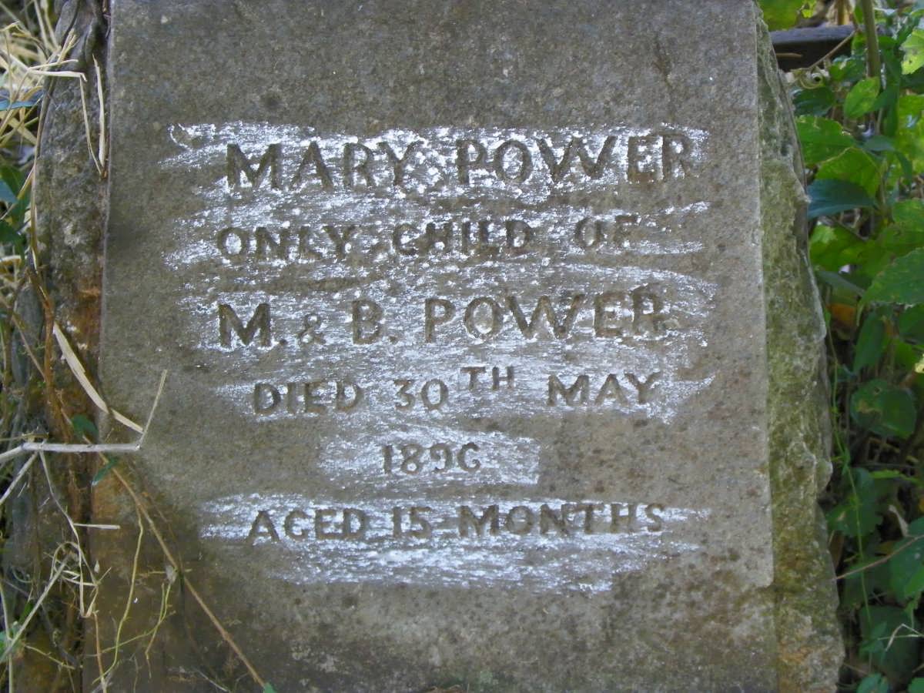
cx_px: 462
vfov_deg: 8.3
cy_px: 346
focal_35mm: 178
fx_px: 4751
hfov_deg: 11.1
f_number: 4.5
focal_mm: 31.7
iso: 250
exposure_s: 1/60
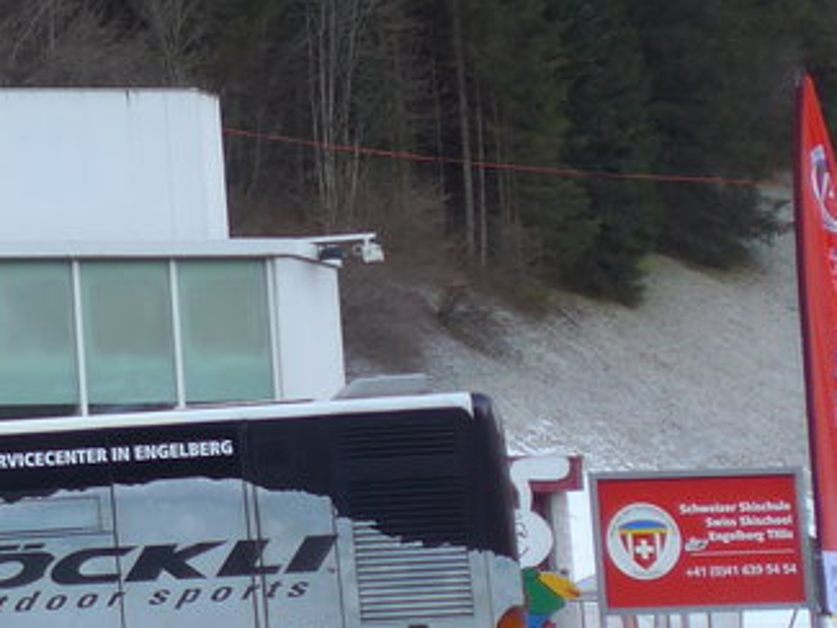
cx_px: -701
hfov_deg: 13.3
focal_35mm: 133
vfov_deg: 11.1
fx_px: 3217
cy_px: 126
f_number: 2.4
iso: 80
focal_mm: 7.5
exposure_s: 1/125
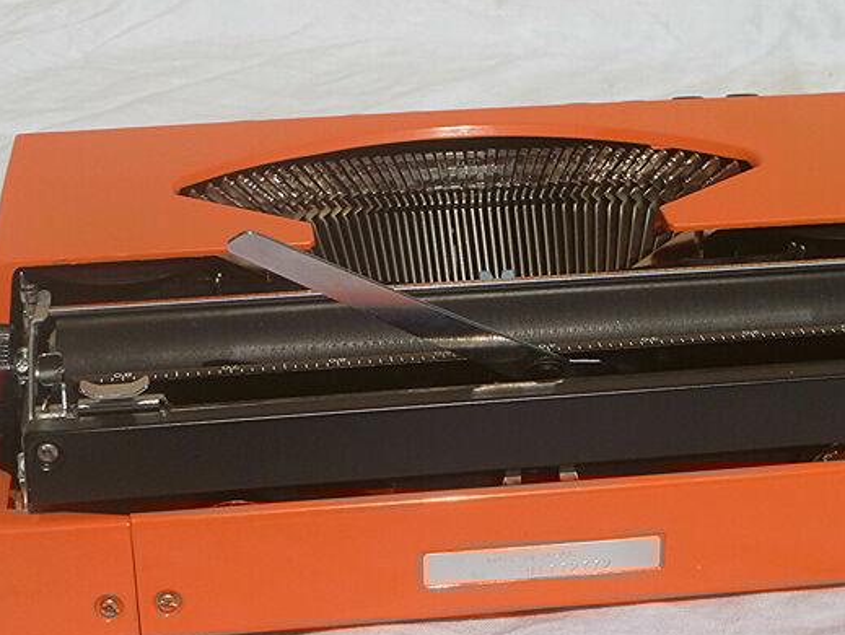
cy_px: 404
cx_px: 508
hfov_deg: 25.3
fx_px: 1881
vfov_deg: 19.1
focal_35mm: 77
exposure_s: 1/500
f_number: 11
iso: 200
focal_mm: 9
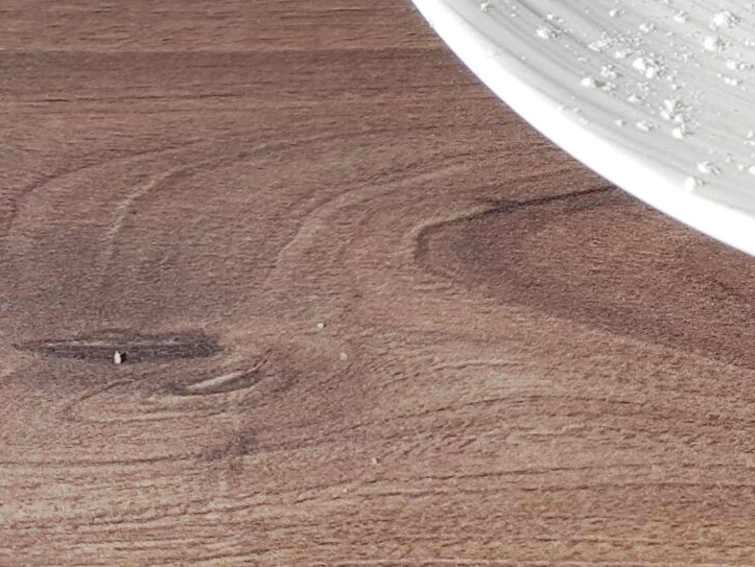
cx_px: 1167
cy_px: -307
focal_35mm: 92
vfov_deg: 14.8
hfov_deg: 18.6
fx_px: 2008
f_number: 1.7
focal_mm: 4.2
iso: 40
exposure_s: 1/1724
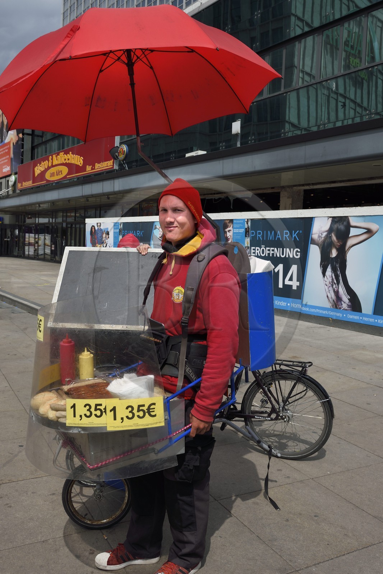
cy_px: 287
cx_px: 192
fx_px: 495
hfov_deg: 42.3
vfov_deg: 60.3
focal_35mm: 31
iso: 200
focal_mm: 31
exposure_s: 1/200
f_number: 14
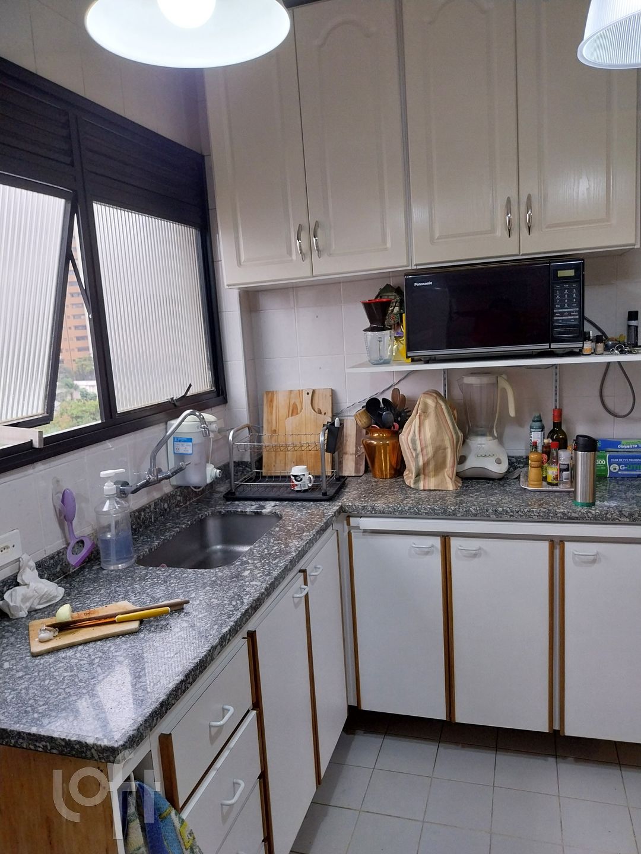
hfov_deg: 53.1
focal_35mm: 26
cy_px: 427
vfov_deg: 67.3
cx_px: 320
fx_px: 642
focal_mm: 4
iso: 125
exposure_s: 1/50
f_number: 1.8
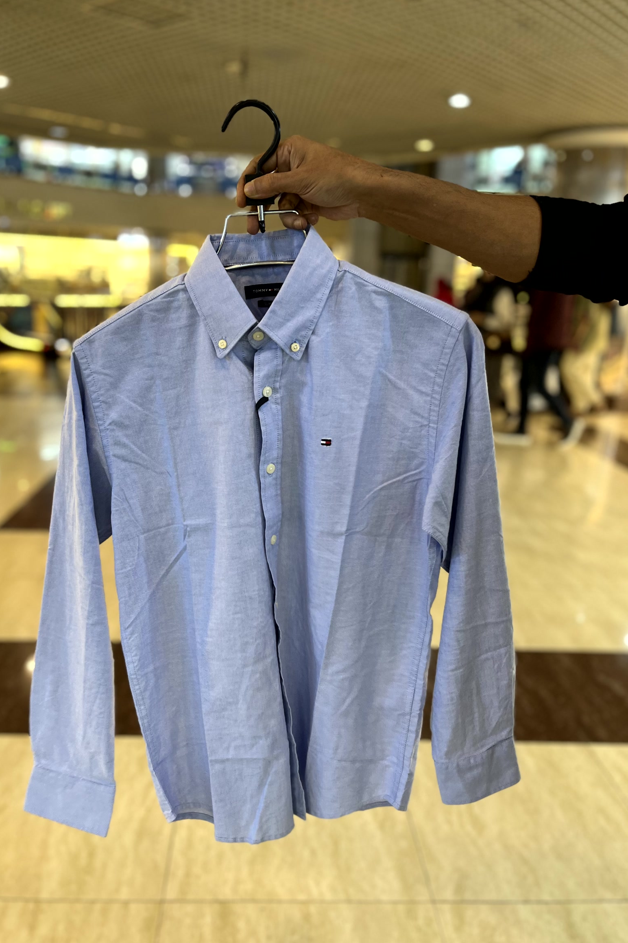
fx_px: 733
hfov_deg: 46.3
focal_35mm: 28
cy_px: 480
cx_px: 272
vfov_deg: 65.5
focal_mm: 5.1
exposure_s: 1/50
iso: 100
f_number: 1.6
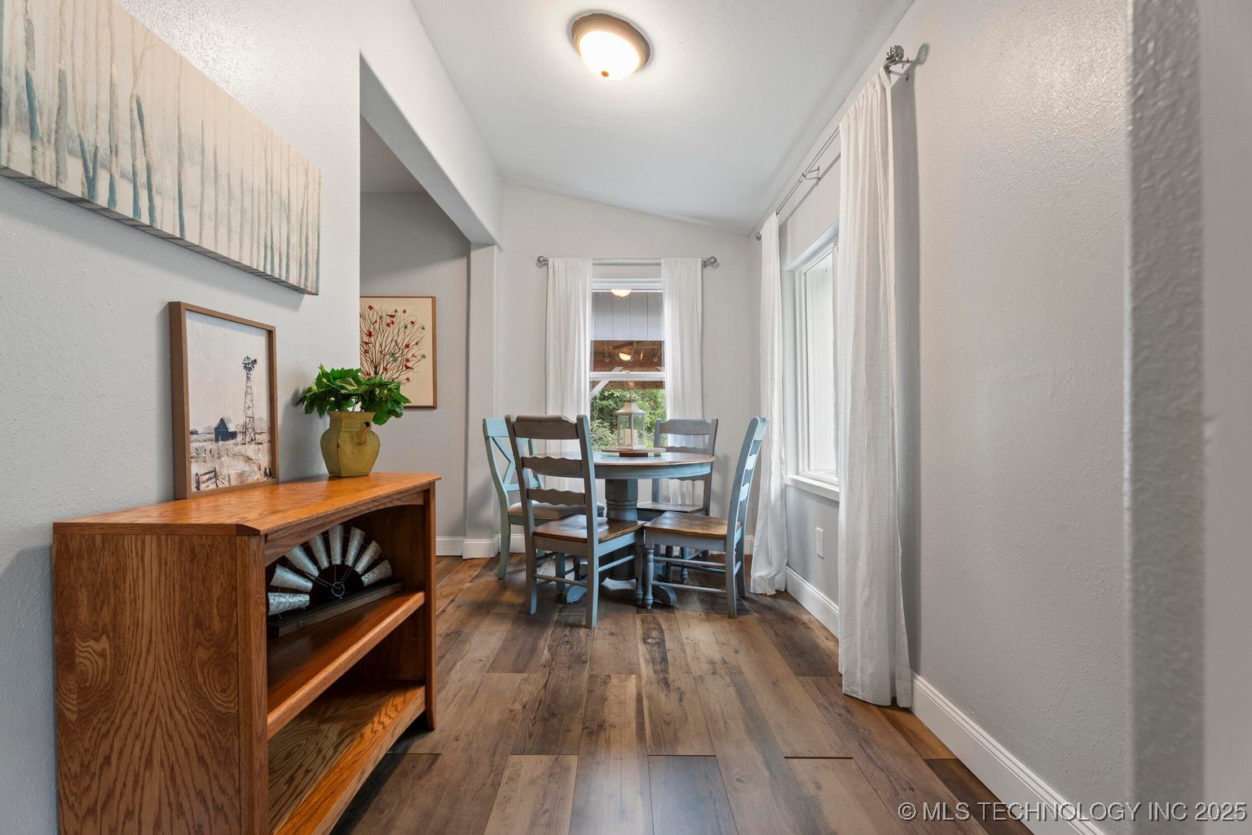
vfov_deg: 73.7
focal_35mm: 16
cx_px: 626
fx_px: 556
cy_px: 418
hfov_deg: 96.7
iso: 250
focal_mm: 16
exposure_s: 1/1.25
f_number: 9
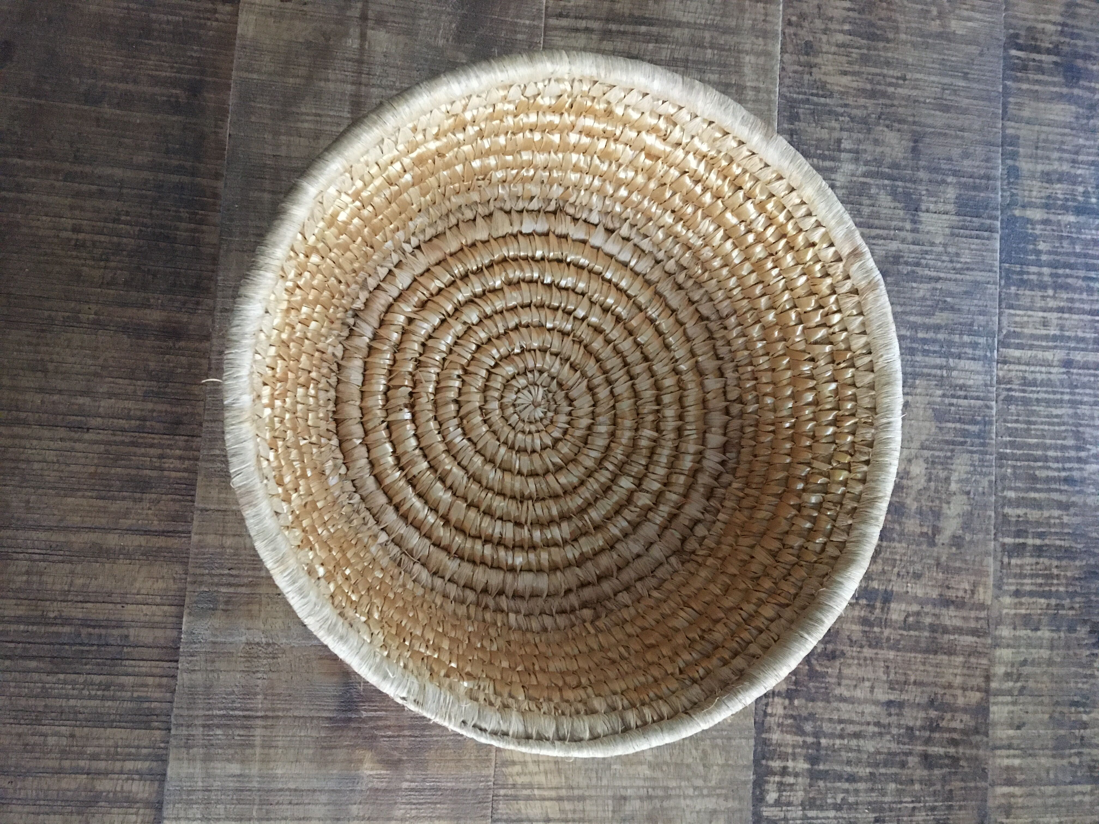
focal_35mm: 29
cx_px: 550
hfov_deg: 61.7
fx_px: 921
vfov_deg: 48.2
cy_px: 412
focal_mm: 4.15
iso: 250
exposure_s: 1/17
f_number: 2.2
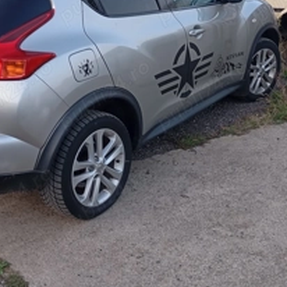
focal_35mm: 48
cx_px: 153
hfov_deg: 35.3
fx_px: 450
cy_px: 117
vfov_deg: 35.3
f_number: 1.8
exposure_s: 1/50
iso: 210
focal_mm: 4.27
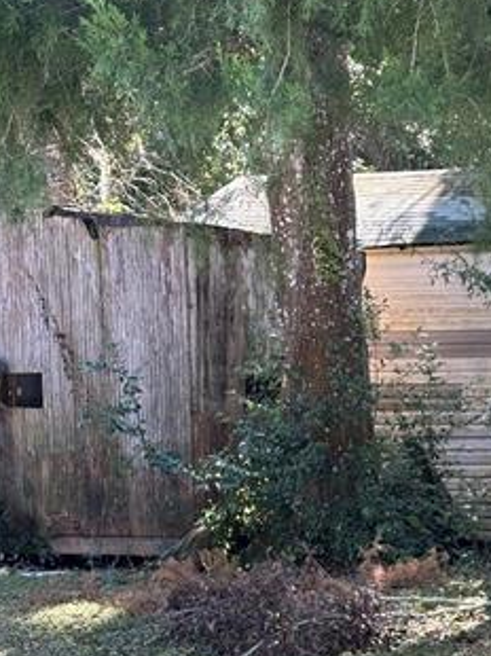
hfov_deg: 12.2
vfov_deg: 16.3
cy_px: 614
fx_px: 2254
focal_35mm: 119
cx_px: 552
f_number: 1.78
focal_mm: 6.86
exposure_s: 1/143
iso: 64
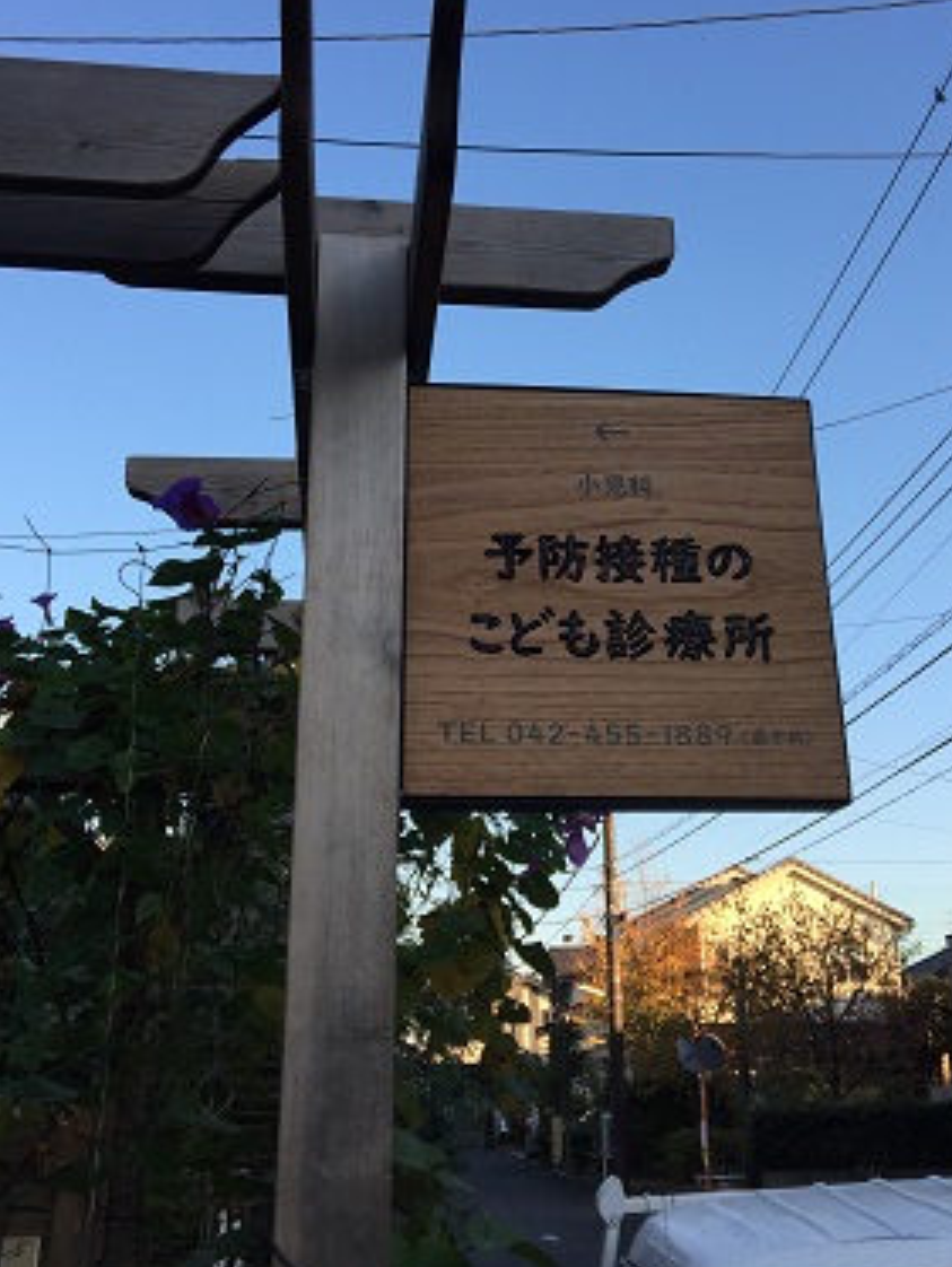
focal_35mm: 38
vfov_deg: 48.7
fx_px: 1392
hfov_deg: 37.7
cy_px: 518
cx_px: 512
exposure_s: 1/599
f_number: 2.2
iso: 32
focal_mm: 4.15
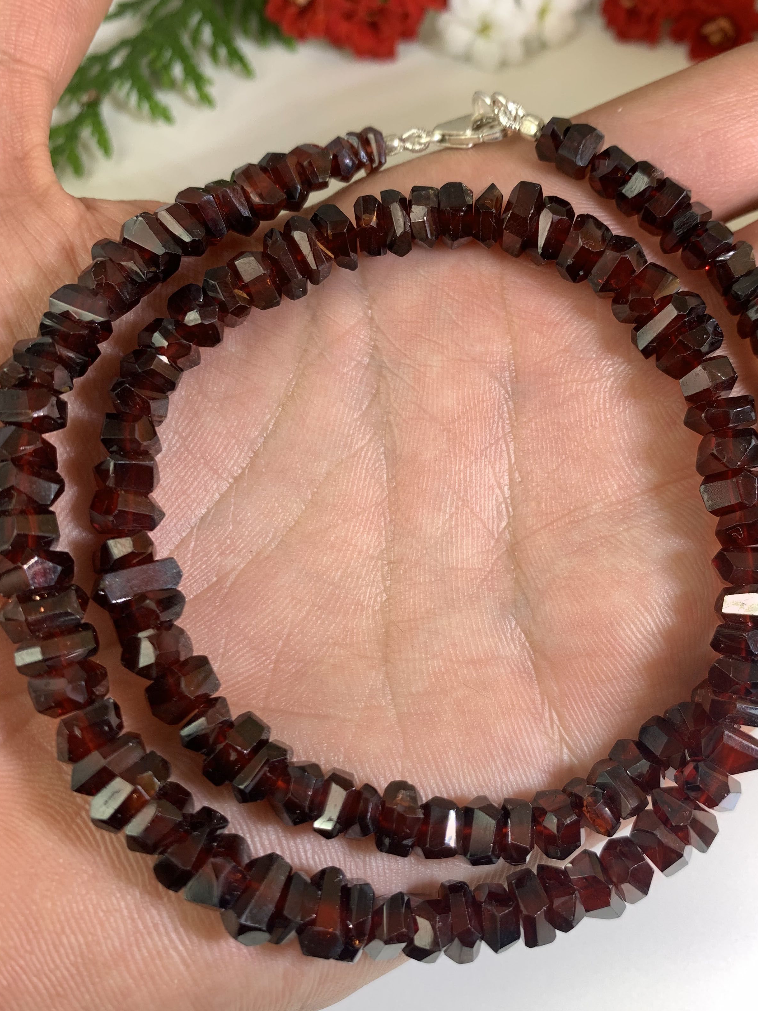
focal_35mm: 33
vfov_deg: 55.4
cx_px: 426
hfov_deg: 42.9
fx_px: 963
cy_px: 508
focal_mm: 4.25
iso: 25
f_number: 1.8
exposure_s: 1/152
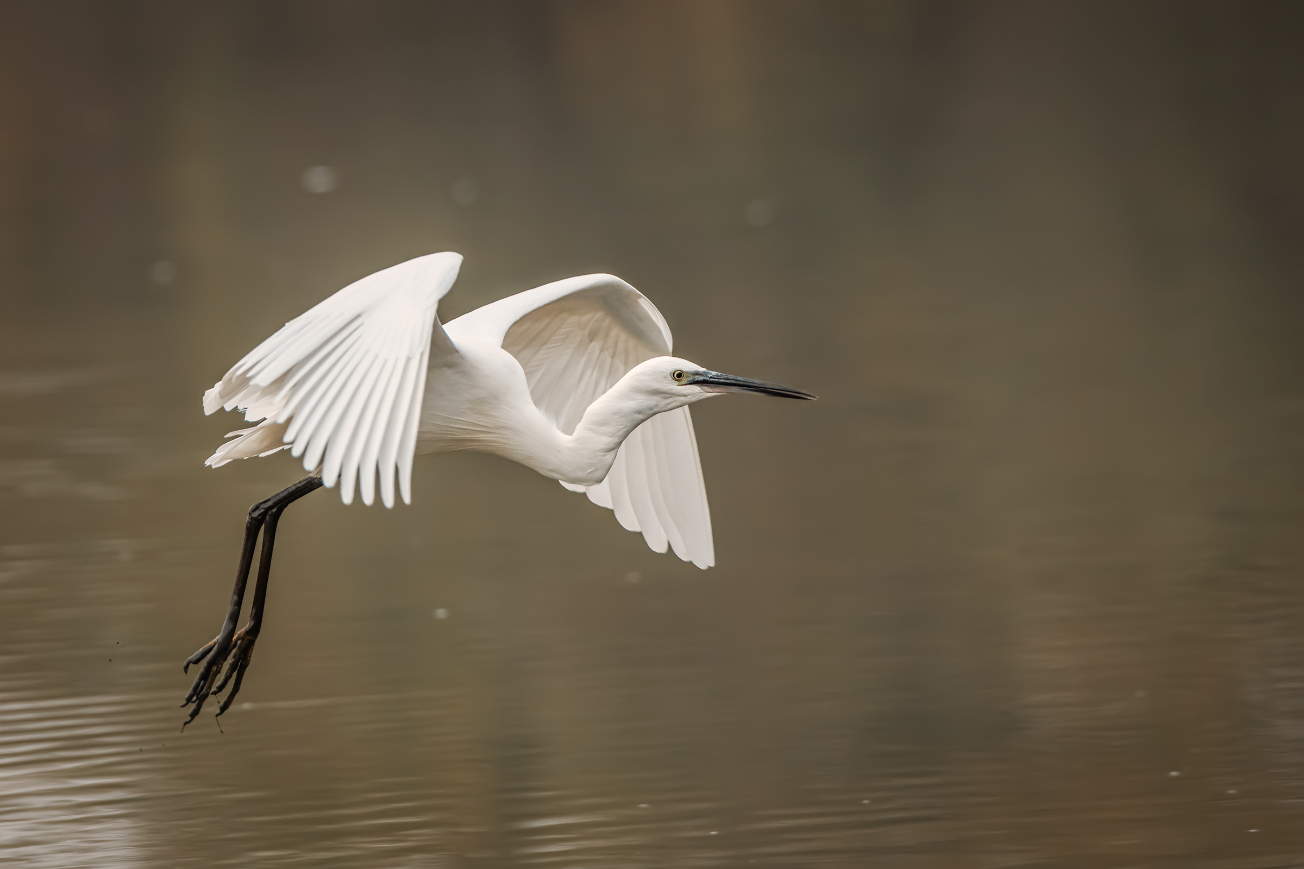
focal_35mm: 400
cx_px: 652
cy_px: 434
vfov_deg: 3.4
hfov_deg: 5.2
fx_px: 14488
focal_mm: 400
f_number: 8
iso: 1800
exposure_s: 1/1600
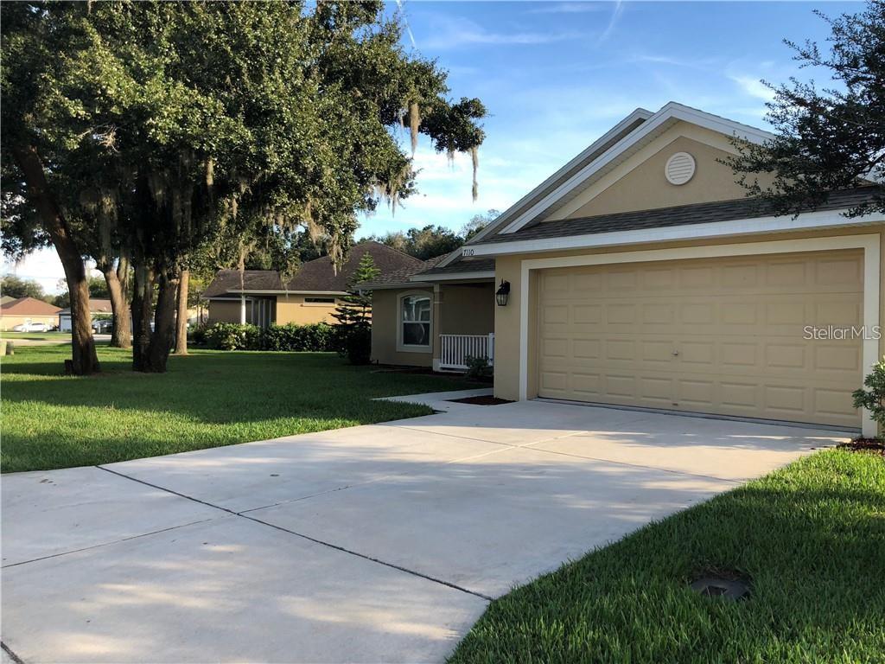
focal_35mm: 28
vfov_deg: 49.7
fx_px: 716
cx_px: 442
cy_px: 332
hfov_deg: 63.4
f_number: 1.8
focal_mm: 3.99
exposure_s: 1/500
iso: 20
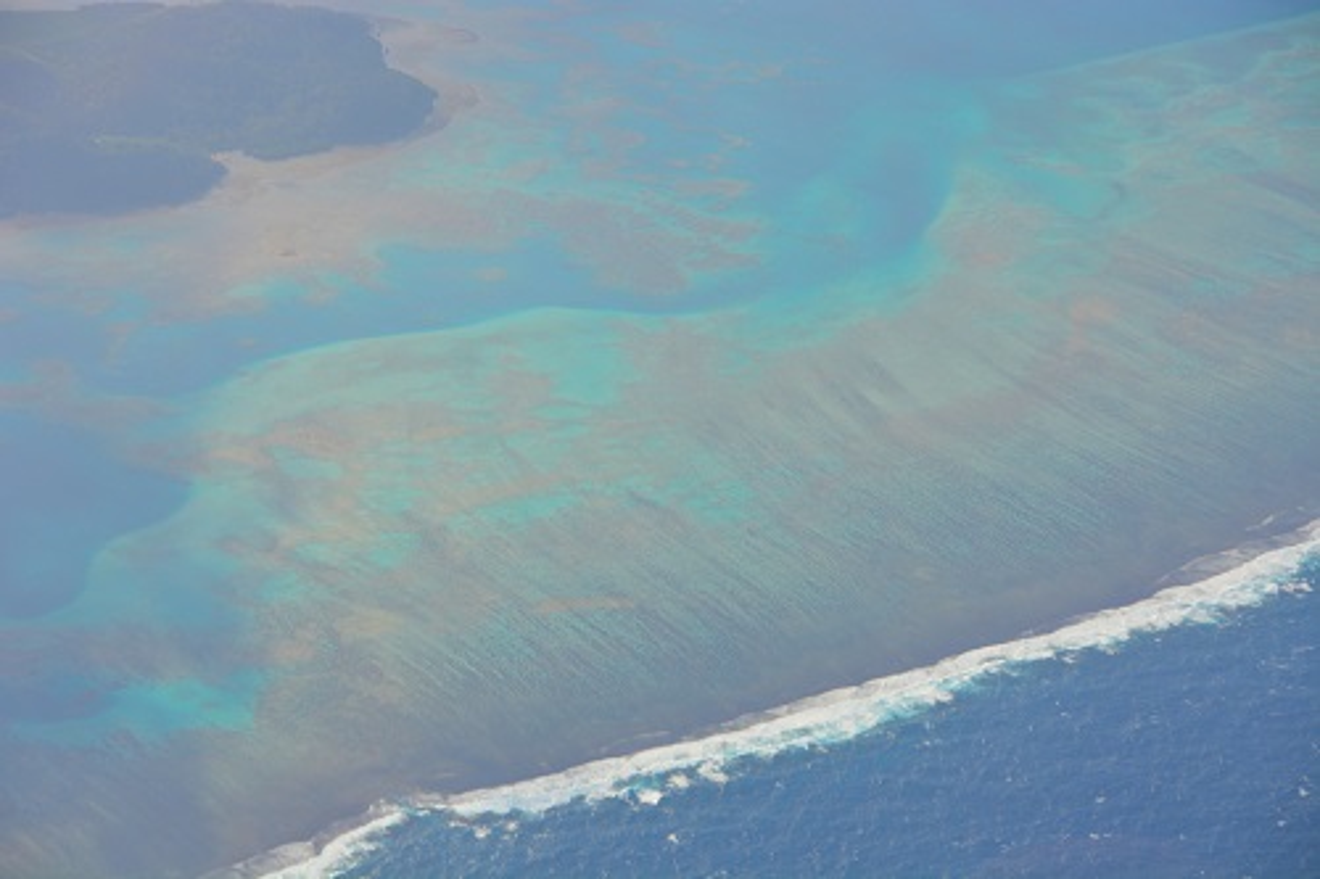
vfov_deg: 10.2
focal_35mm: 135
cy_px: 440
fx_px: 4948
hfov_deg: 15.2
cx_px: 660
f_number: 8
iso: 125
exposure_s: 1/250
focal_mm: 90
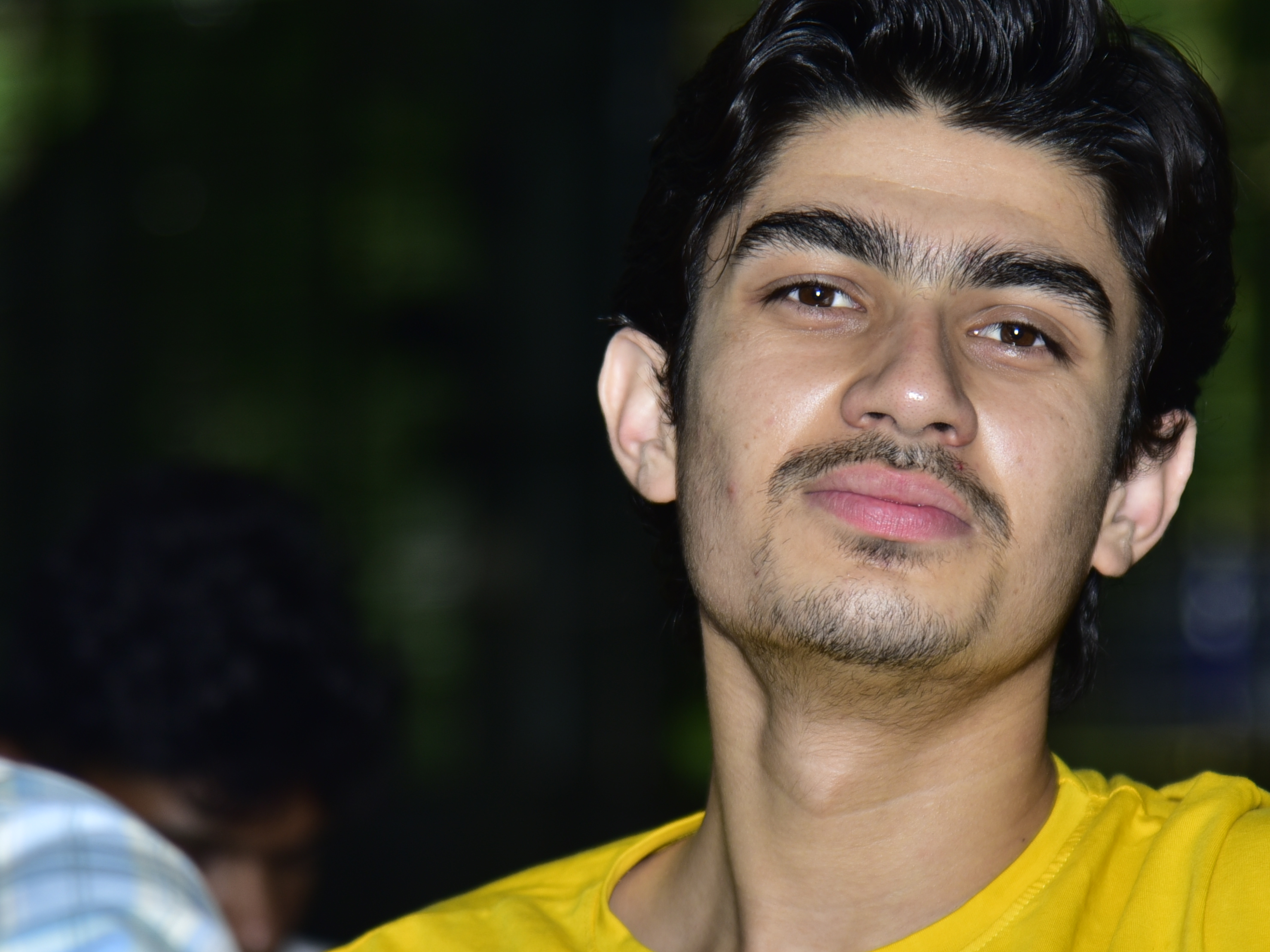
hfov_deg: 8.4
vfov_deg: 6.3
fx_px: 8621
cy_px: 570
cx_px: 770
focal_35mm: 235
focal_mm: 120
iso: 100
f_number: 4
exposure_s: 1/200
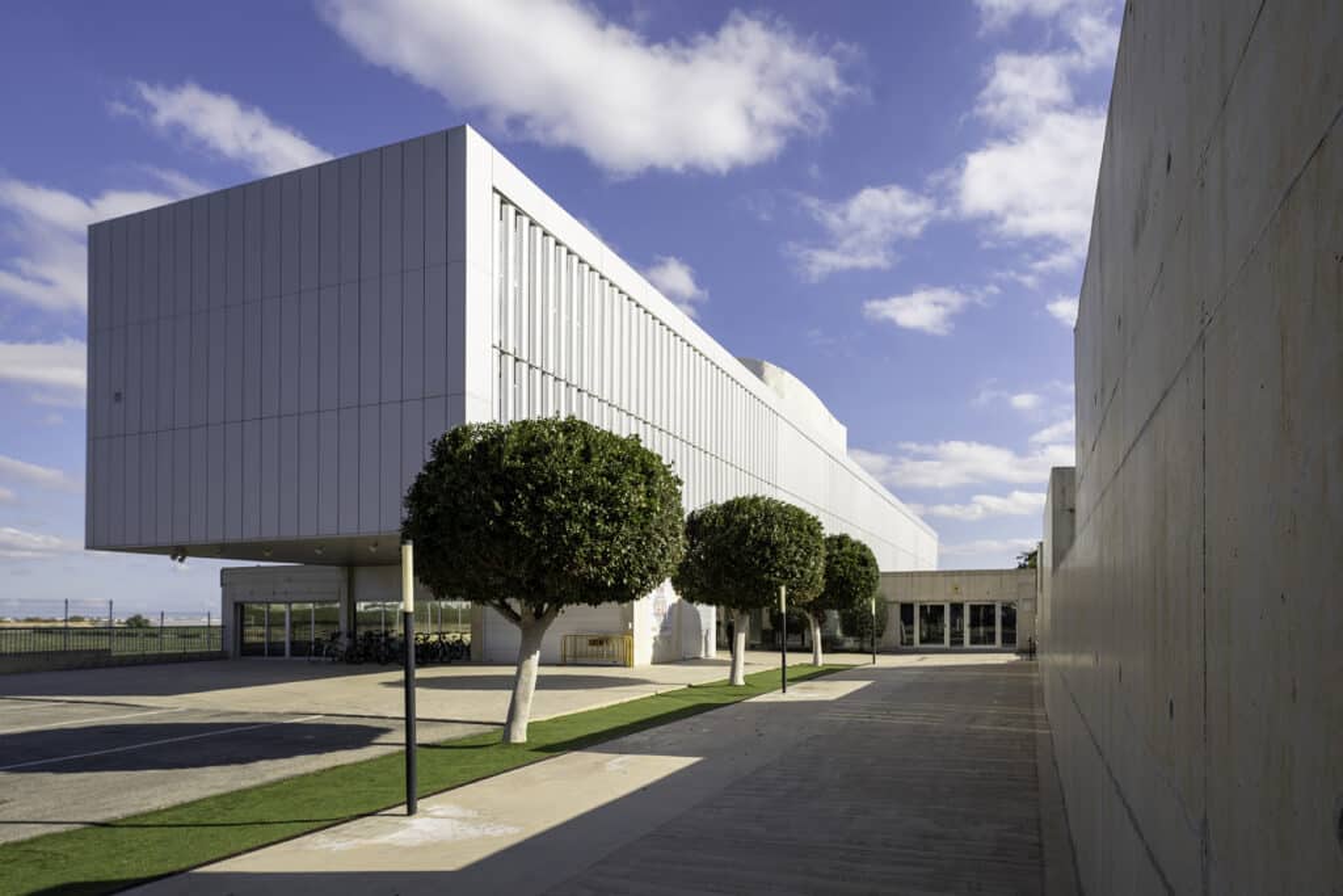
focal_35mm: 19
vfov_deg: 63.8
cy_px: 448
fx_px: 720
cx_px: 672
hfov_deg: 86.0
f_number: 9
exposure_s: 1/320
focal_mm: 19.3
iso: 160
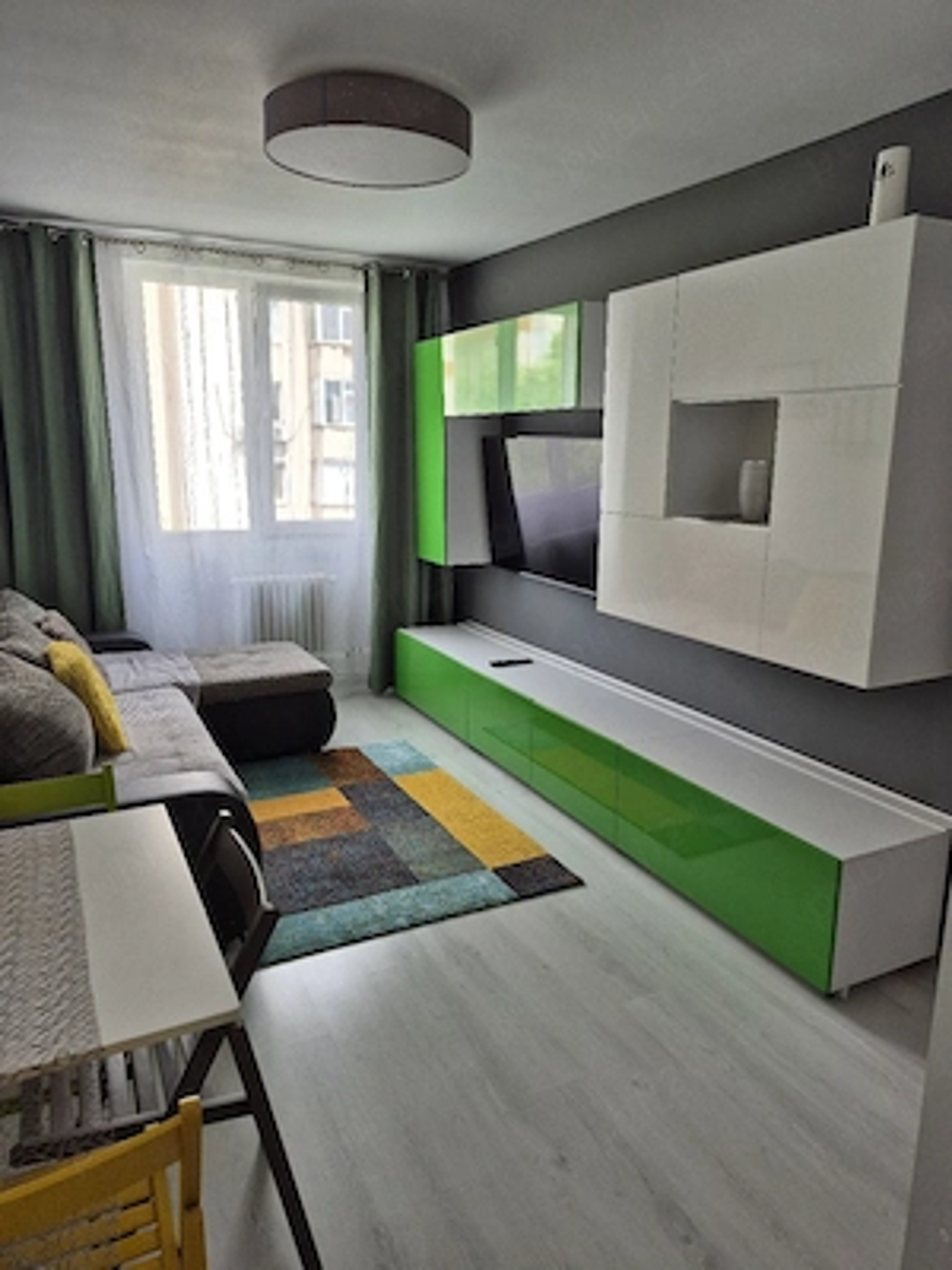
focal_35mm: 23
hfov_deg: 58.9
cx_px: 476
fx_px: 843
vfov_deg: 73.9
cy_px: 635
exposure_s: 1/182
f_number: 1.8
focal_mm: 5.4
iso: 100
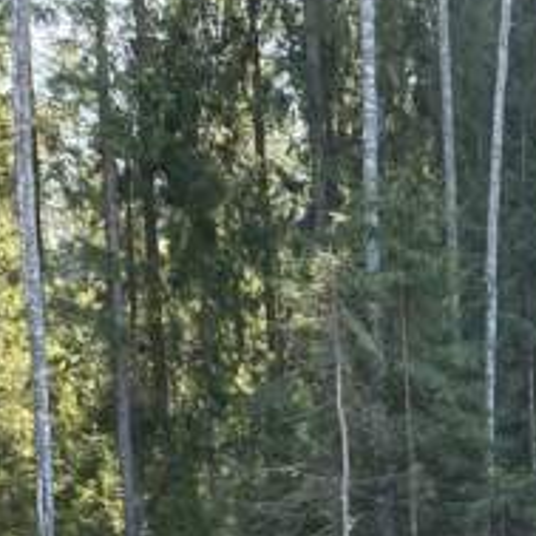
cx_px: 744
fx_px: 1822
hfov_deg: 15.7
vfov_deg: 15.4
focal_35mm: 104
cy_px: 817
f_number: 1.8
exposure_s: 1/122
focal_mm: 4.25
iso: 40
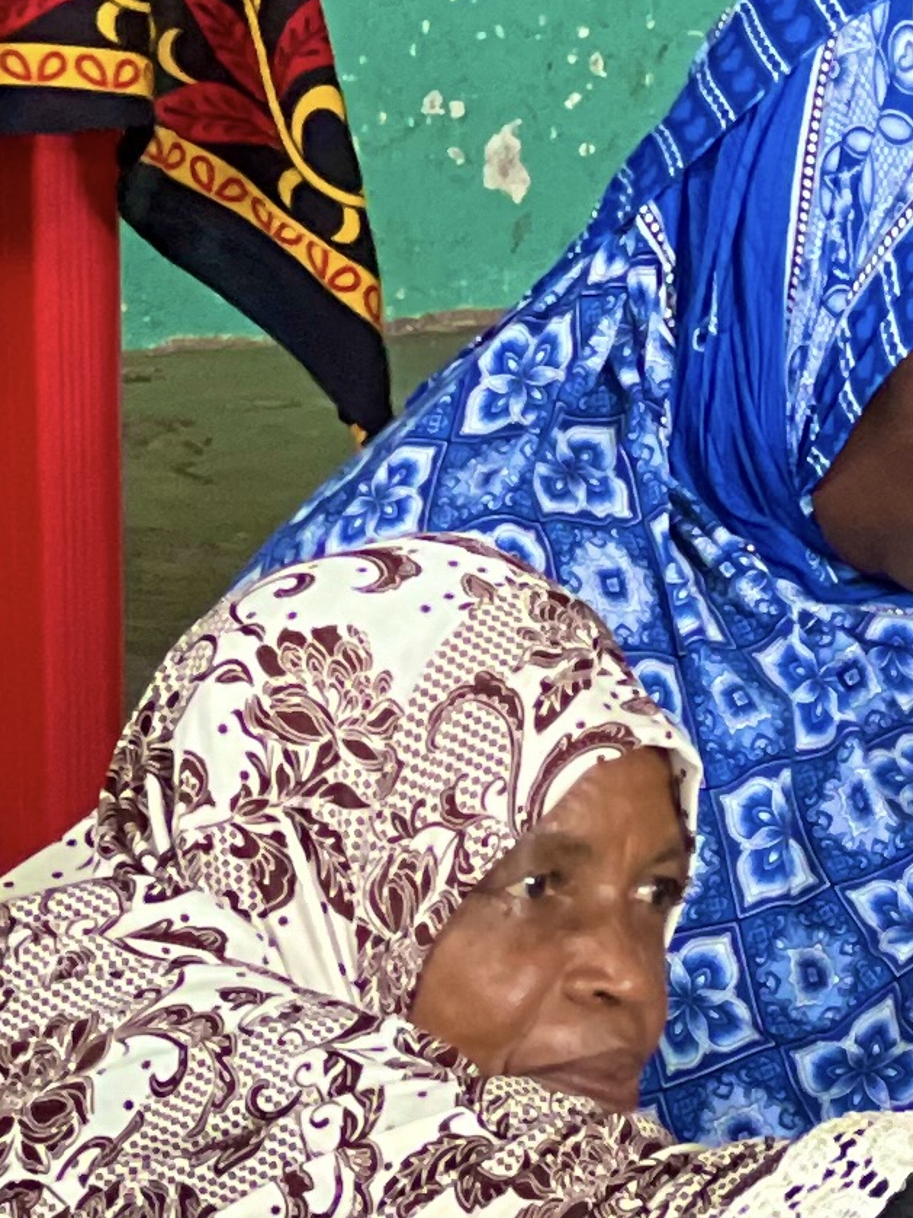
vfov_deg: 5.3
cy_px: 1205
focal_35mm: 370
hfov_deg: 4.0
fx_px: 13015
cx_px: 1910
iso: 320
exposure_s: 1/40
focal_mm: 9
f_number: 2.8
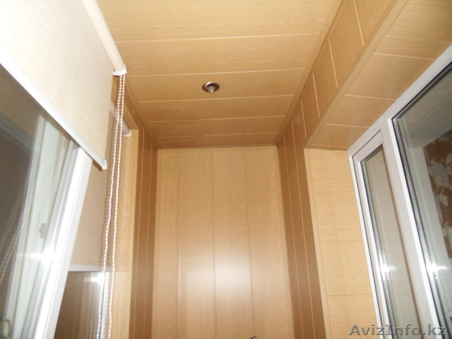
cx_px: 226
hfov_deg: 71.6
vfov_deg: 56.8
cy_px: 170
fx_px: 313
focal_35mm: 24
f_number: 3.3
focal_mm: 4.2
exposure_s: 1/30
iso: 200
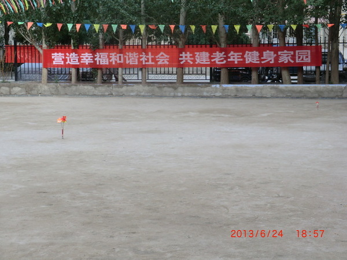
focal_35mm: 76
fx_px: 762
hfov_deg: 25.7
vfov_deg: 19.4
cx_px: 174
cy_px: 130
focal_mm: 13.6
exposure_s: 1/100
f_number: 4.6
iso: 64
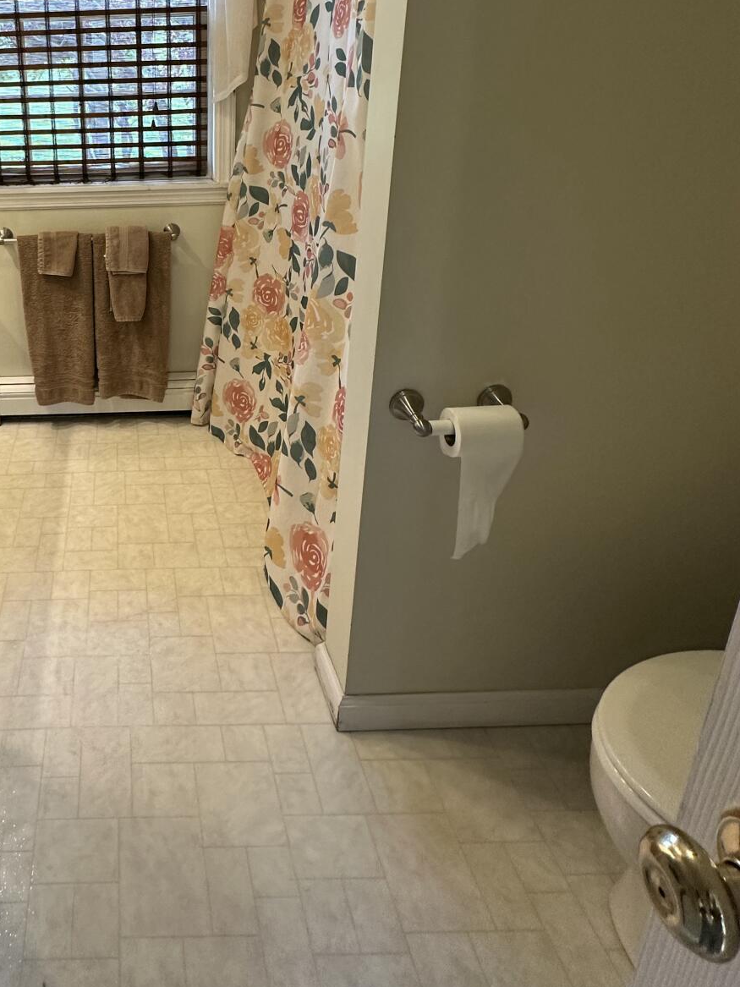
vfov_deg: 67.6
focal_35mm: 24
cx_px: 117
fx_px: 684
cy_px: 260
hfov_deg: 52.0
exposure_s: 1/60
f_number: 2.2
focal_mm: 2.22
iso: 200
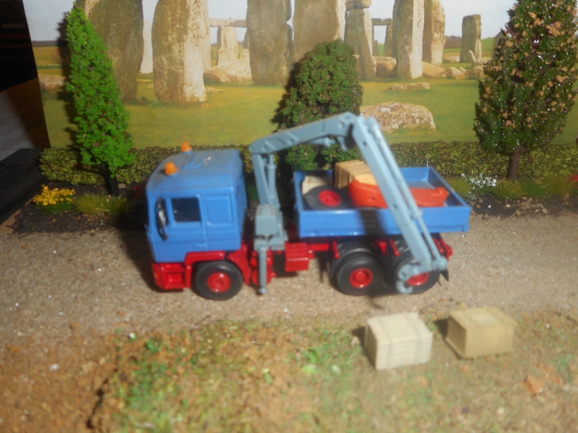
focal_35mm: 25
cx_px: 289
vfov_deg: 54.9
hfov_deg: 69.4
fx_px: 417
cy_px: 216
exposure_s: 1/25
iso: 80
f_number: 3.7
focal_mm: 4.5
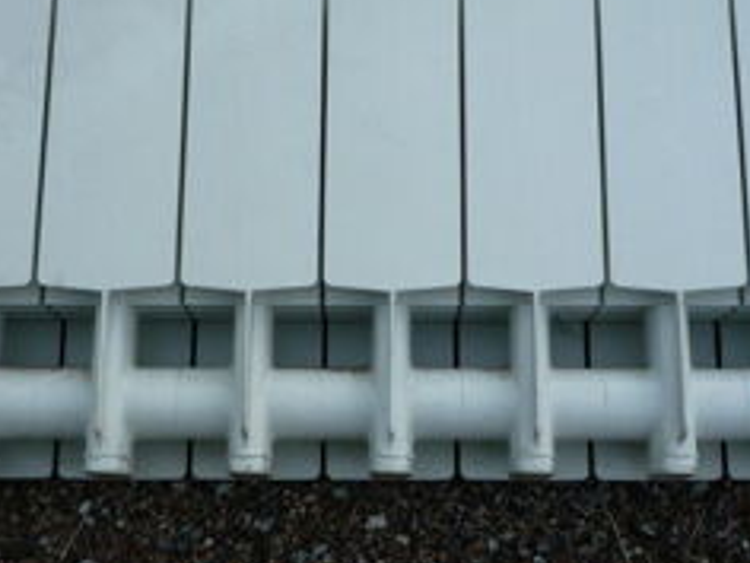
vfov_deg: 24.0
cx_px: 381
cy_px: 267
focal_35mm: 61
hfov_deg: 31.7
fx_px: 1322
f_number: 3.3
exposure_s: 1/30
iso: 100
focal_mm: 5.2
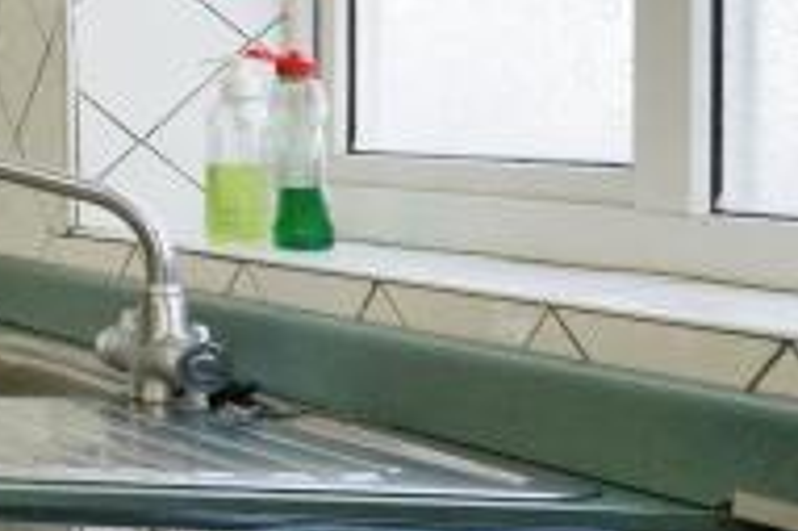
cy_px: 148
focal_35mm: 86
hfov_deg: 13.2
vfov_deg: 15.8
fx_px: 1905
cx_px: -1337
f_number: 11
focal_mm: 16
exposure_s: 1/100
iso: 1000
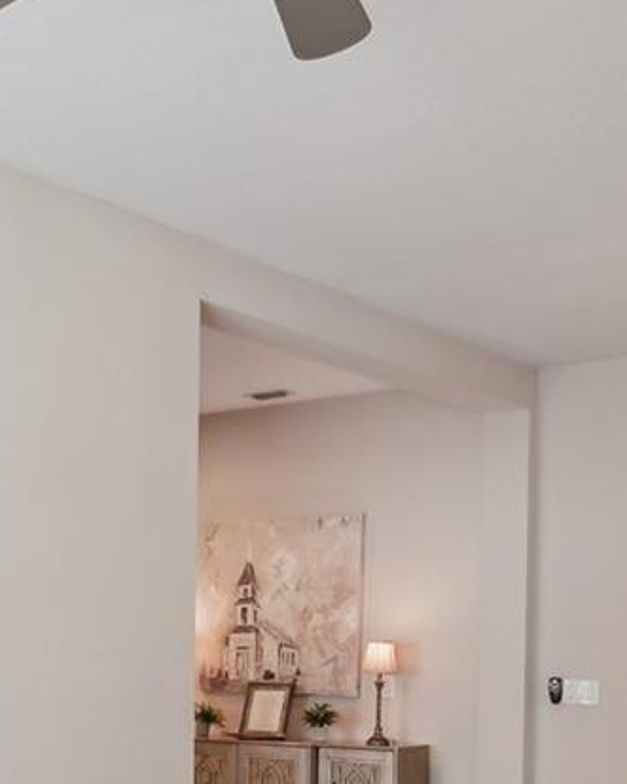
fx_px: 1346
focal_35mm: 58
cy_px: 678
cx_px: -108
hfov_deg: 24.1
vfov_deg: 31.2
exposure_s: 1/125
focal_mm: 16
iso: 400
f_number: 4
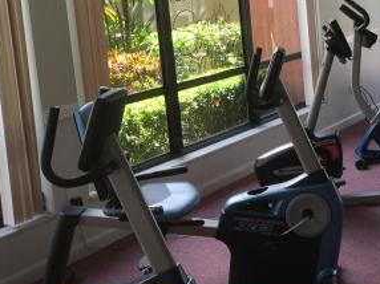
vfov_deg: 22.3
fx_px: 713
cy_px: 62
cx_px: 268
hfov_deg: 29.5
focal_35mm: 65
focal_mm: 4.15
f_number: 2.2
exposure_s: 1/120
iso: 50
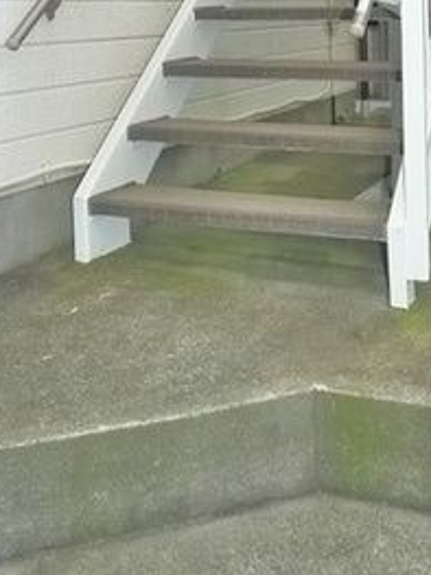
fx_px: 1063
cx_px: 299
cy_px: -92
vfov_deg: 27.2
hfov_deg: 22.8
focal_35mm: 64
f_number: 4
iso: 400
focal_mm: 5.1
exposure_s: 1/640
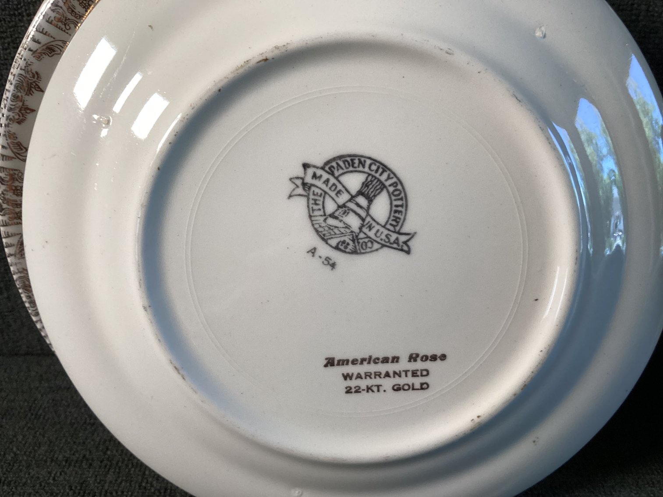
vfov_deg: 45.4
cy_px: 248
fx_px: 594
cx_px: 332
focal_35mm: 31
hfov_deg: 58.3
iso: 50
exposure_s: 1/120
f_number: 2.4
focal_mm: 3.3
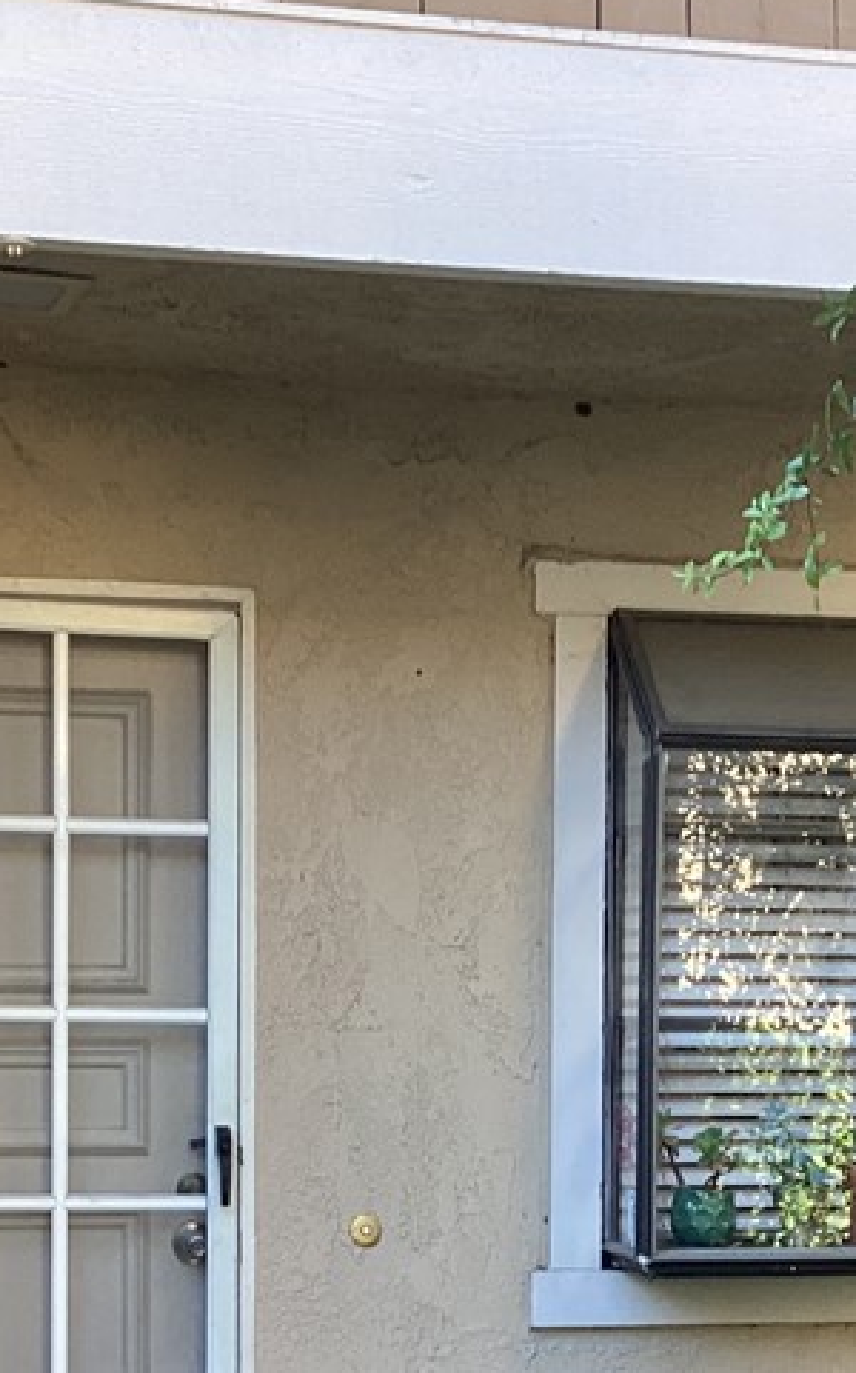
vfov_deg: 28.9
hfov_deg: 18.6
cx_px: 411
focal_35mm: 70
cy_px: 1053
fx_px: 2617
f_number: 2.4
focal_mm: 3.3
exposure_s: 1/120
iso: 64
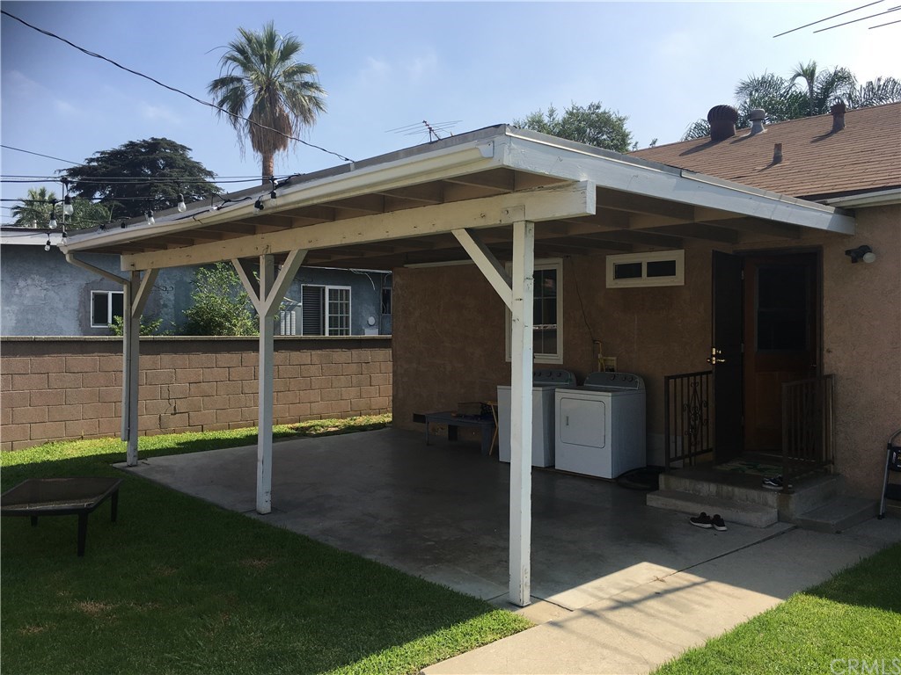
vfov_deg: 48.2
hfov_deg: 61.7
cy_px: 338
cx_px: 450
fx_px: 755
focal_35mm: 29
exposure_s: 1/1261
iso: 25
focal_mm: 4.15
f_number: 2.2
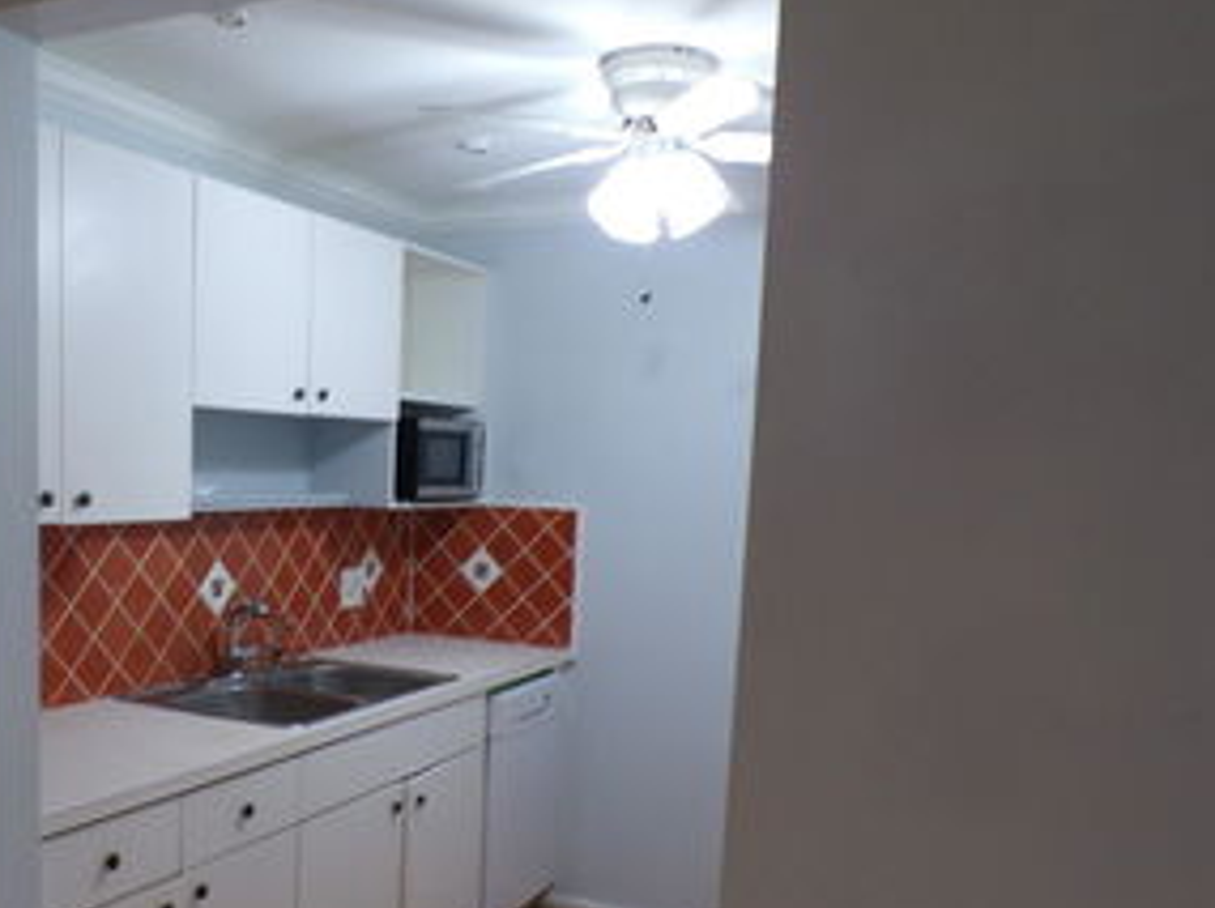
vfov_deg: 39.0
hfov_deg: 50.8
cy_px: 627
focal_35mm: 36
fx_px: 1262
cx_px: 441
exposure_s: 1/34
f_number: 3
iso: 200
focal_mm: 4.3
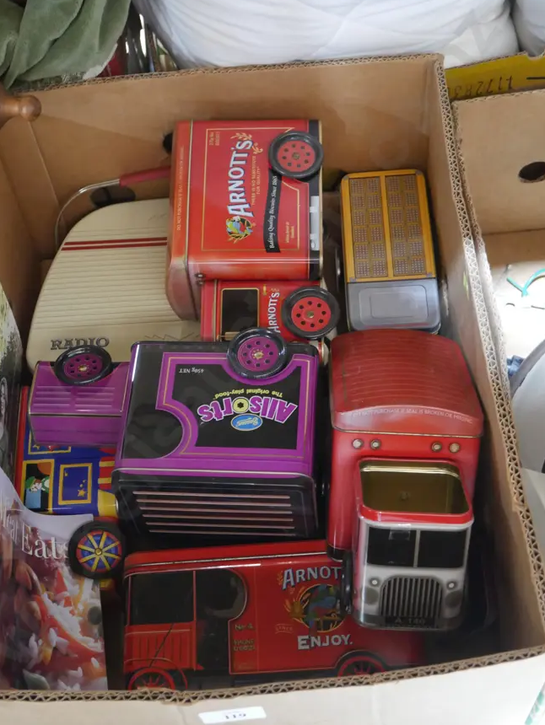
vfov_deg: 38.2
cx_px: 227
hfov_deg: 29.1
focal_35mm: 50
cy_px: 365
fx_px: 1049
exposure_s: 1/25
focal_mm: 21
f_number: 4.6
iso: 3200
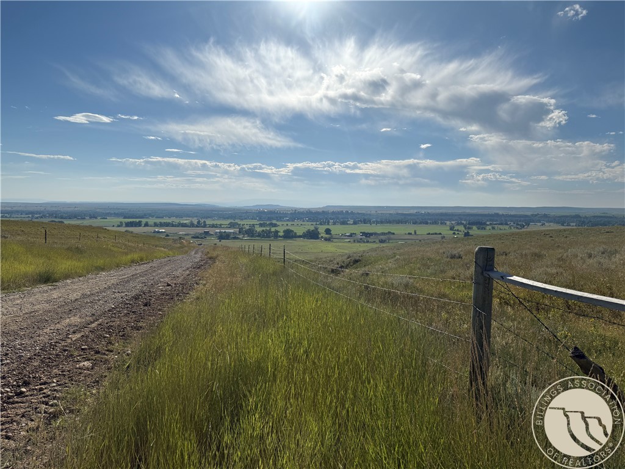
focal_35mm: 24
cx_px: 312
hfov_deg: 71.6
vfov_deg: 56.8
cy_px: 234
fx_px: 433
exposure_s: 1/14286
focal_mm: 6.76
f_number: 1.78
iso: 64
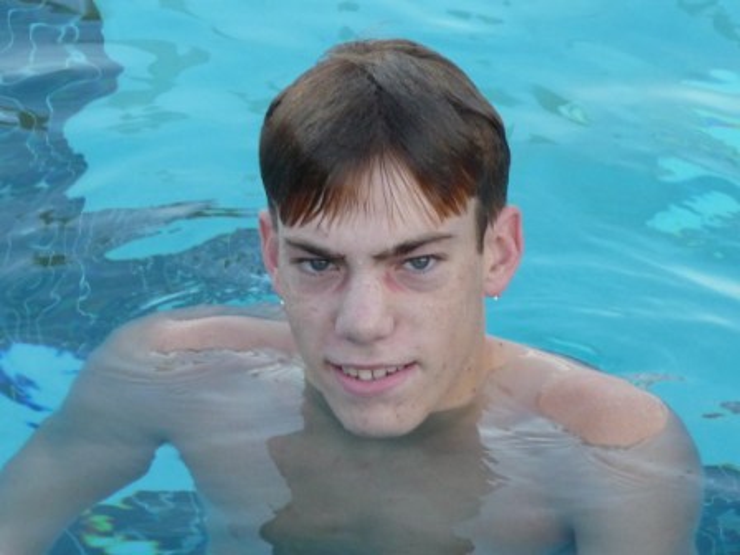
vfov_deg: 7.8
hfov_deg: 10.4
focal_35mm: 191
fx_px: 4083
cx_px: 370
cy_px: 278
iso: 400
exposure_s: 1/125
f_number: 4.8
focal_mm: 24.1
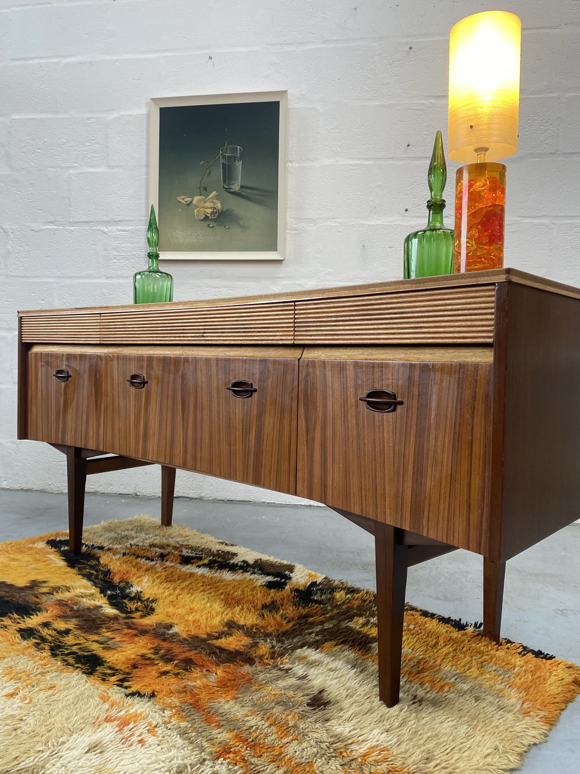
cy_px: 387
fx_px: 581
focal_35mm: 26
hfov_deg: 53.1
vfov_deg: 67.3
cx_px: 290
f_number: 1.8
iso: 125
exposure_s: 1/100
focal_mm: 4.25
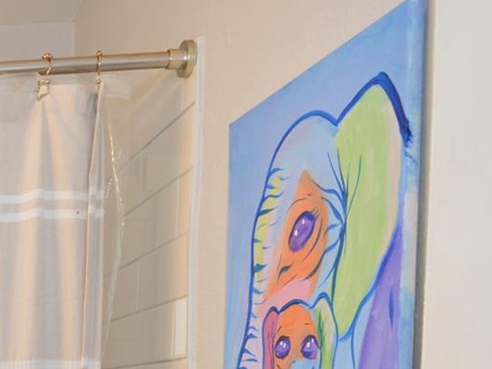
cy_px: 473
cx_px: -184
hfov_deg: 28.2
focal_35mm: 53
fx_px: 753
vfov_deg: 24.2
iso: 400
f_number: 4.5
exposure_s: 1/80
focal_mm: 12
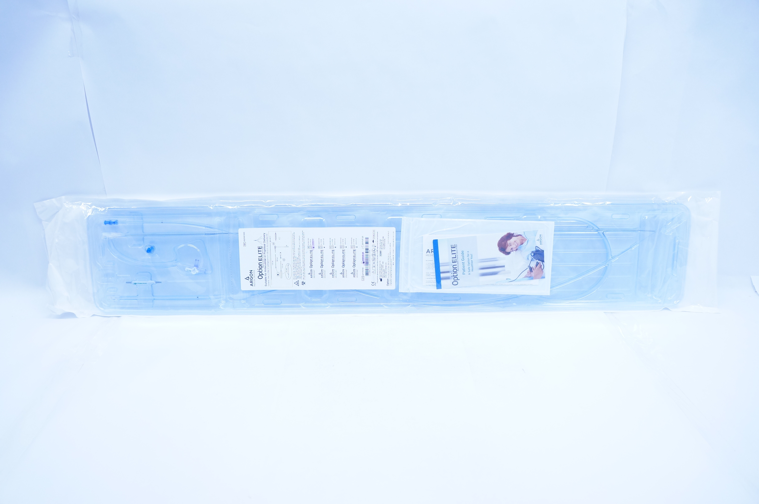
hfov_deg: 67.4
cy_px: 252
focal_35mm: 27
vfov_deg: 47.8
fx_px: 569
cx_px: 380
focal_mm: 18
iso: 800
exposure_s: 1/200
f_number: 4.5
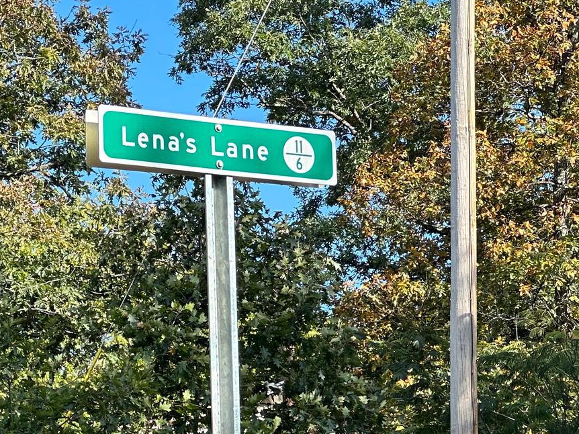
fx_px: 3060
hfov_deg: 10.7
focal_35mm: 183
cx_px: 30
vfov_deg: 8.1
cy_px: 396
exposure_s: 1/184
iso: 32
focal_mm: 9
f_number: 2.8
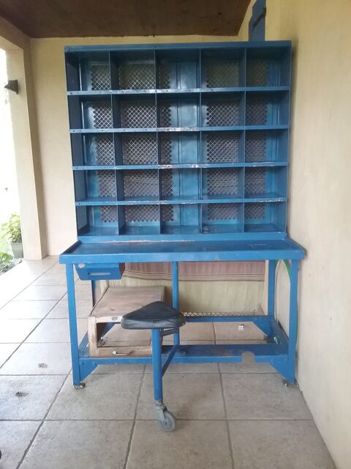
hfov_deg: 45.4
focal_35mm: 31
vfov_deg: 58.4
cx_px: 176
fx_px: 419
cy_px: 234
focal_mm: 3.3
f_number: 2.2
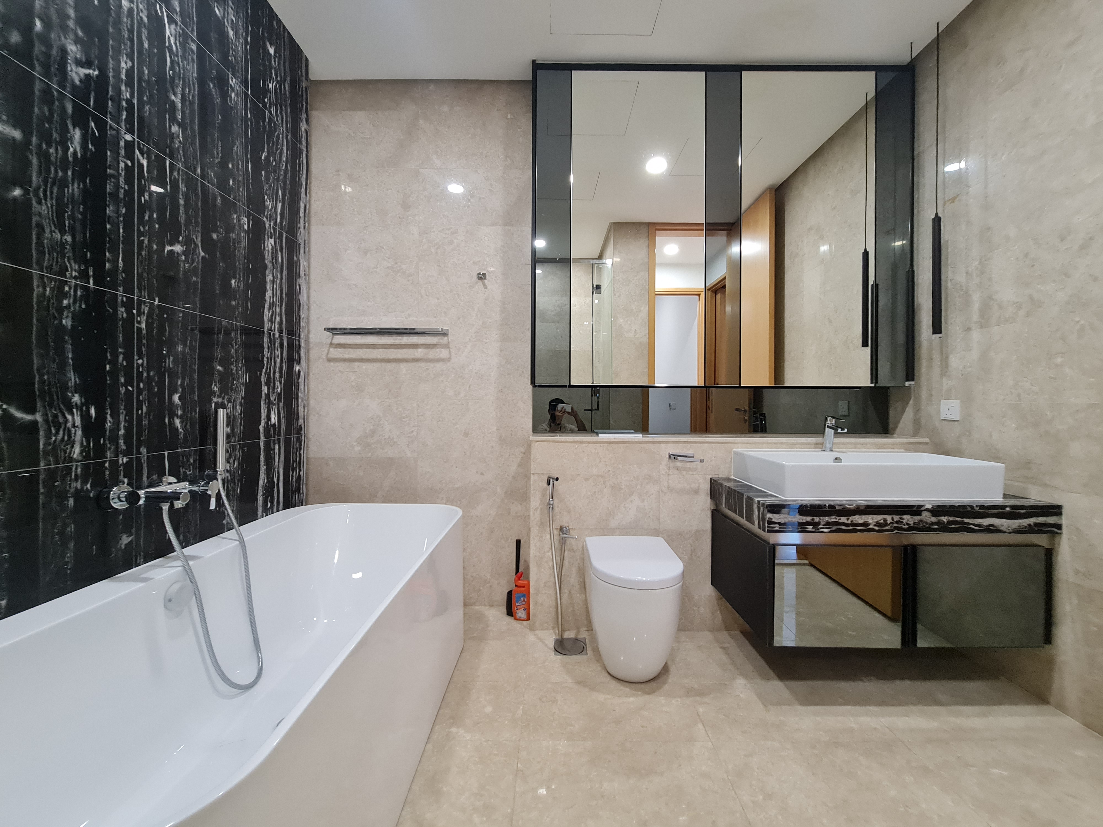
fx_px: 414
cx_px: 552
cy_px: 414
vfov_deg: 89.9
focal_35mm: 13
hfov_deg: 106.2
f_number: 2.2
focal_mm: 2.2
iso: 400
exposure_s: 1/50
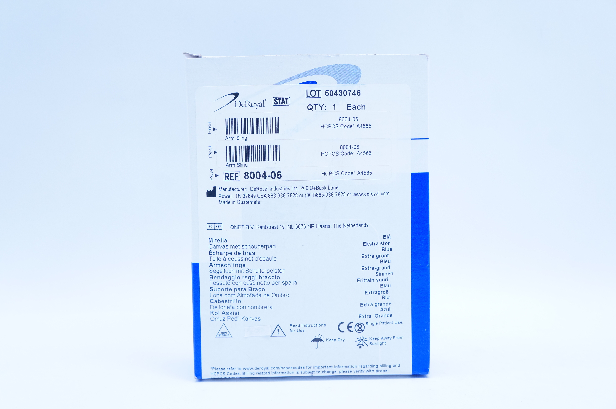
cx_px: 308
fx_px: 692
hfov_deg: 48.0
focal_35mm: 40
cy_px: 204
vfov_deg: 32.9
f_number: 5.6
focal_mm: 27
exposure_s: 1/100
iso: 800
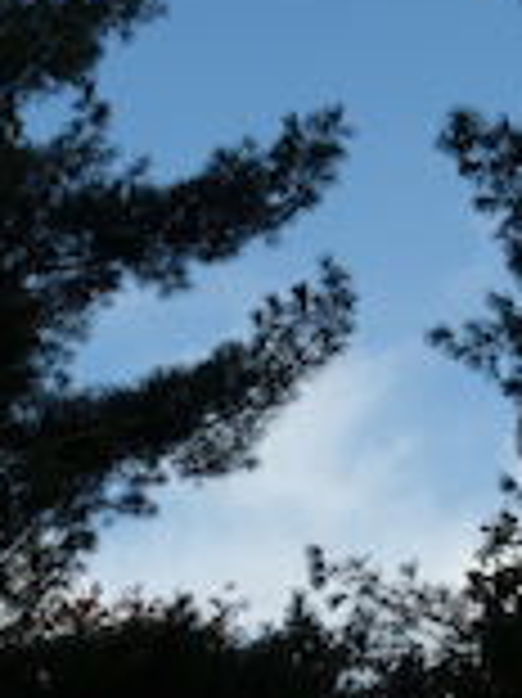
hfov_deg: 6.1
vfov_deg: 8.1
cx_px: 270
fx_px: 4893
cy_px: -140
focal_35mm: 243
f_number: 4
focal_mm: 16.9
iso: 100
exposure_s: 1/200
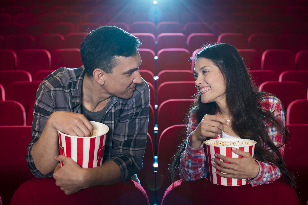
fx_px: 428
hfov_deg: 39.6
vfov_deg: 27.0
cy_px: 102
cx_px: 154
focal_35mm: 50
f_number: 4
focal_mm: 50
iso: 500
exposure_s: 1/160
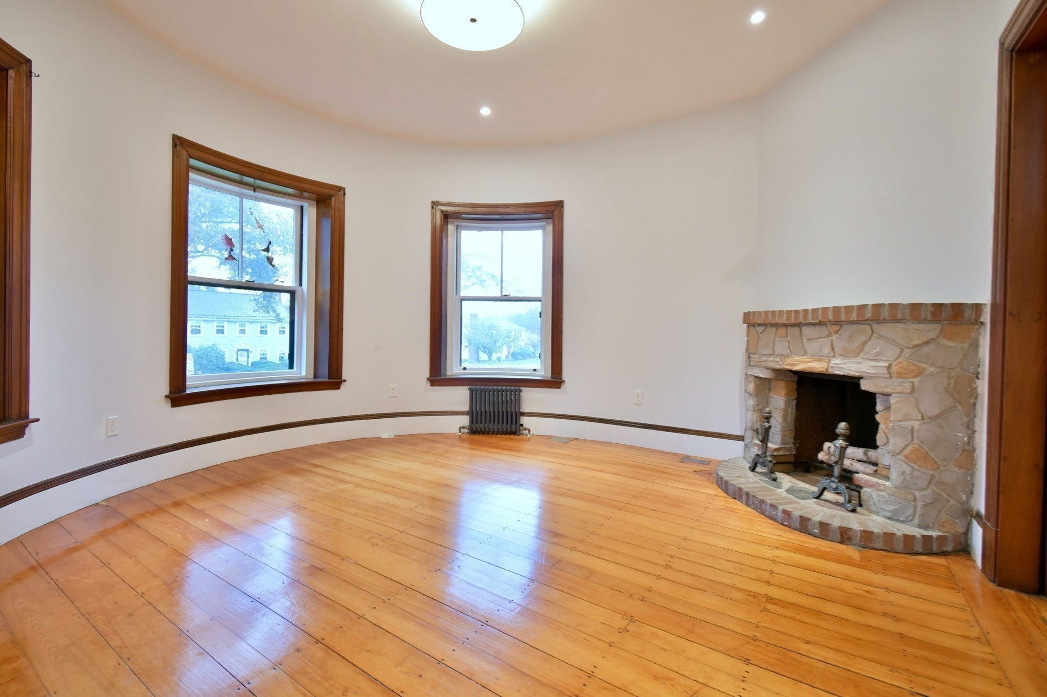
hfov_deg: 100.4
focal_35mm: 15
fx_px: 436
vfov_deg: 77.3
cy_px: 348
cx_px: 524
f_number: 4.5
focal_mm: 10
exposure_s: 1/15
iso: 800
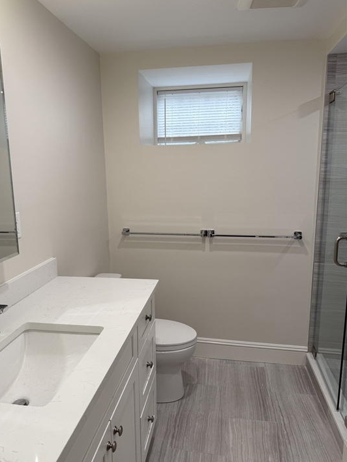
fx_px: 347
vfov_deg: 67.3
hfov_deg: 53.0
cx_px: 160
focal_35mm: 26
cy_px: 231
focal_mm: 6.76
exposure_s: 1/120
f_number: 1.78
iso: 64
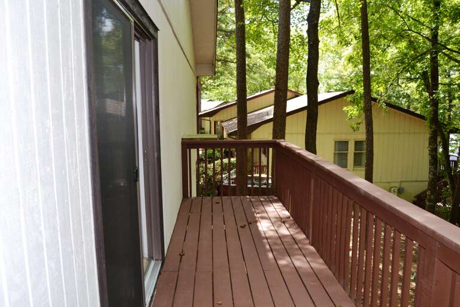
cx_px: 230
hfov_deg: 67.4
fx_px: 345
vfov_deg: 47.9
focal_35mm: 27
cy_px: 154
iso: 200
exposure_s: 1/125
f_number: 5.6
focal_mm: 18
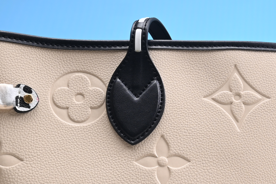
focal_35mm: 116
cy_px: 219
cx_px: 314
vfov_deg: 11.6
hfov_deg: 17.0
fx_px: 890
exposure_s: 1/2
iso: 100
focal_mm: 36
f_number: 16
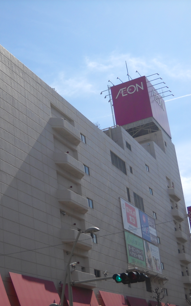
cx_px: 35
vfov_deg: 35.1
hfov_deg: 22.0
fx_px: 483
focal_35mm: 58
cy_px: 153
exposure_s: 1/419
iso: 64
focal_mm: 6.72
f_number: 5.5
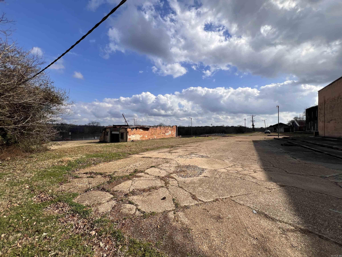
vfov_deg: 89.9
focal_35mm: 13
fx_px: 128
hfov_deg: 106.2
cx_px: 171
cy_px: 128
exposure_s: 1/2273
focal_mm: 1.57
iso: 32
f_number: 1.8
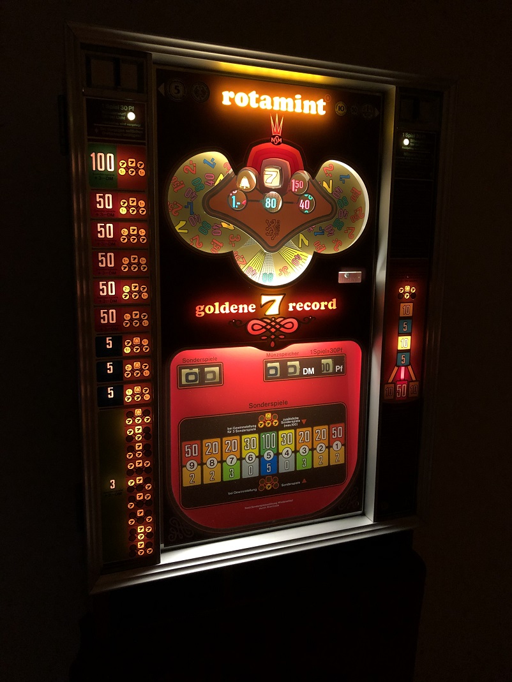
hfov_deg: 49.8
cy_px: 341
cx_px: 256
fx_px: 552
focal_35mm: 28
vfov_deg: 63.4
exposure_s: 1/11
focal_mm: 3.99
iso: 100
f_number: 1.8
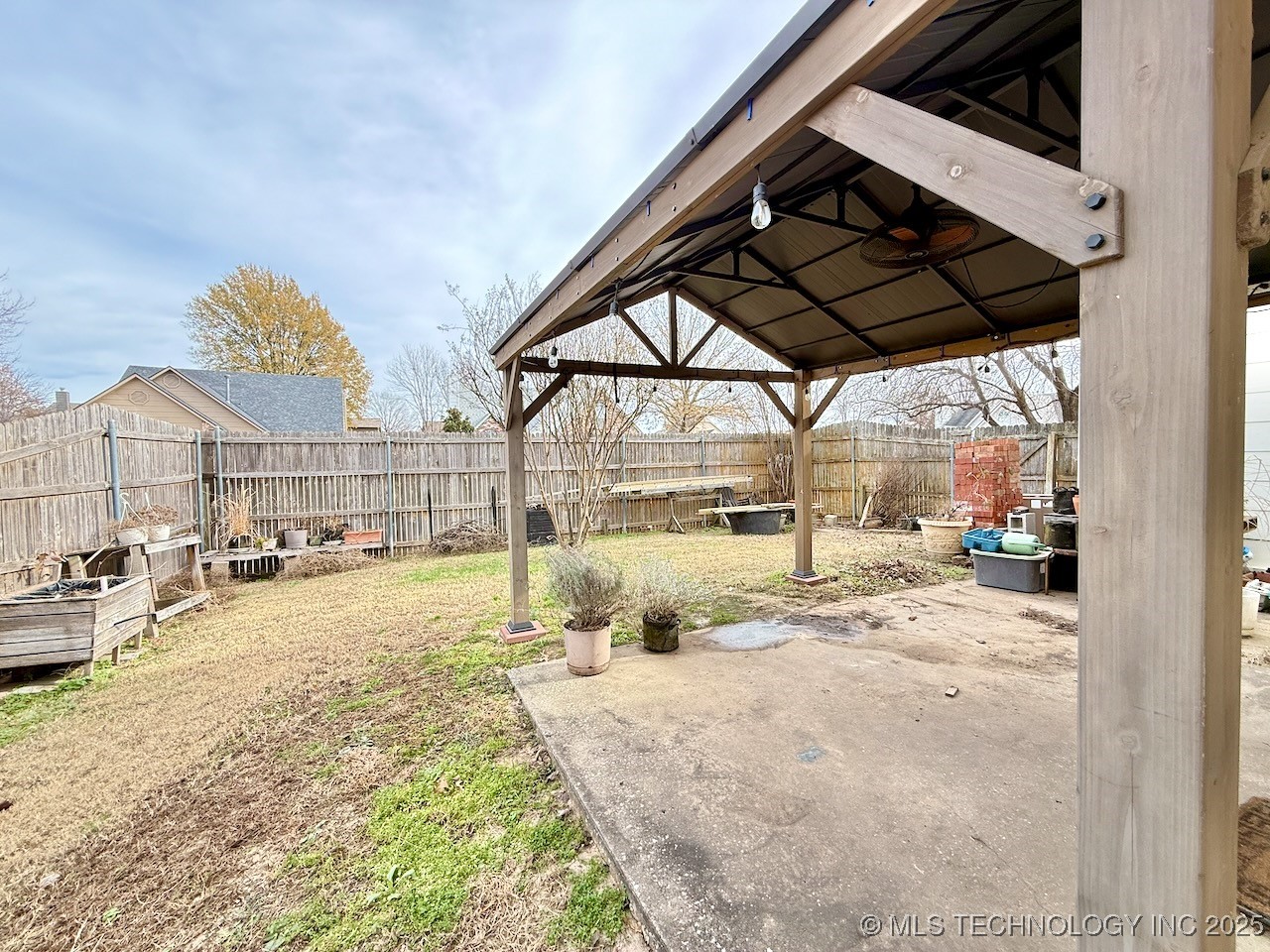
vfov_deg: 85.7
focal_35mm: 14
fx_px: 514
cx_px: 635
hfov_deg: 102.1
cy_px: 476
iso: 64
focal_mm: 2.22
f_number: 2.2
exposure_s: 1/197
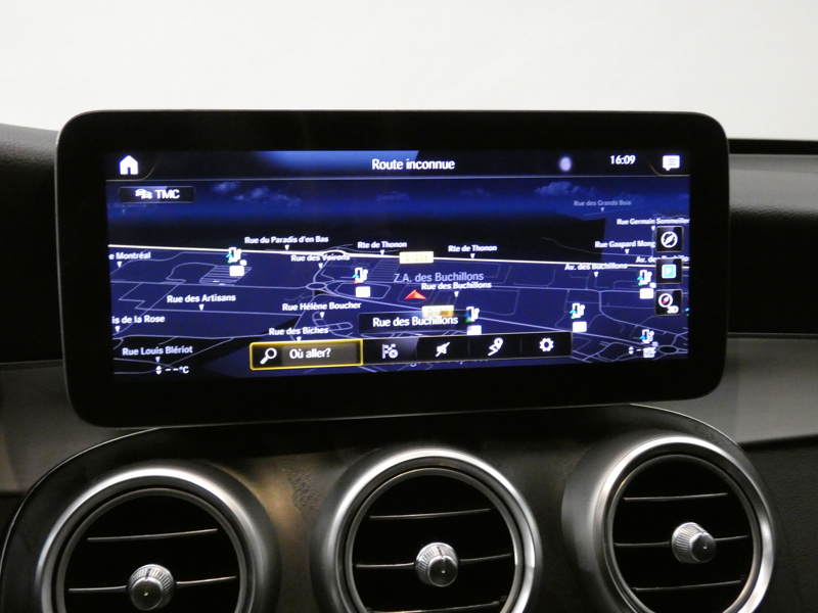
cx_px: 409
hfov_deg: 45.8
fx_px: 969
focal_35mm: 41
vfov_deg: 35.1
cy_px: 306
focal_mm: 7.3
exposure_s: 1/30
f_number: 3.6
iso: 1600
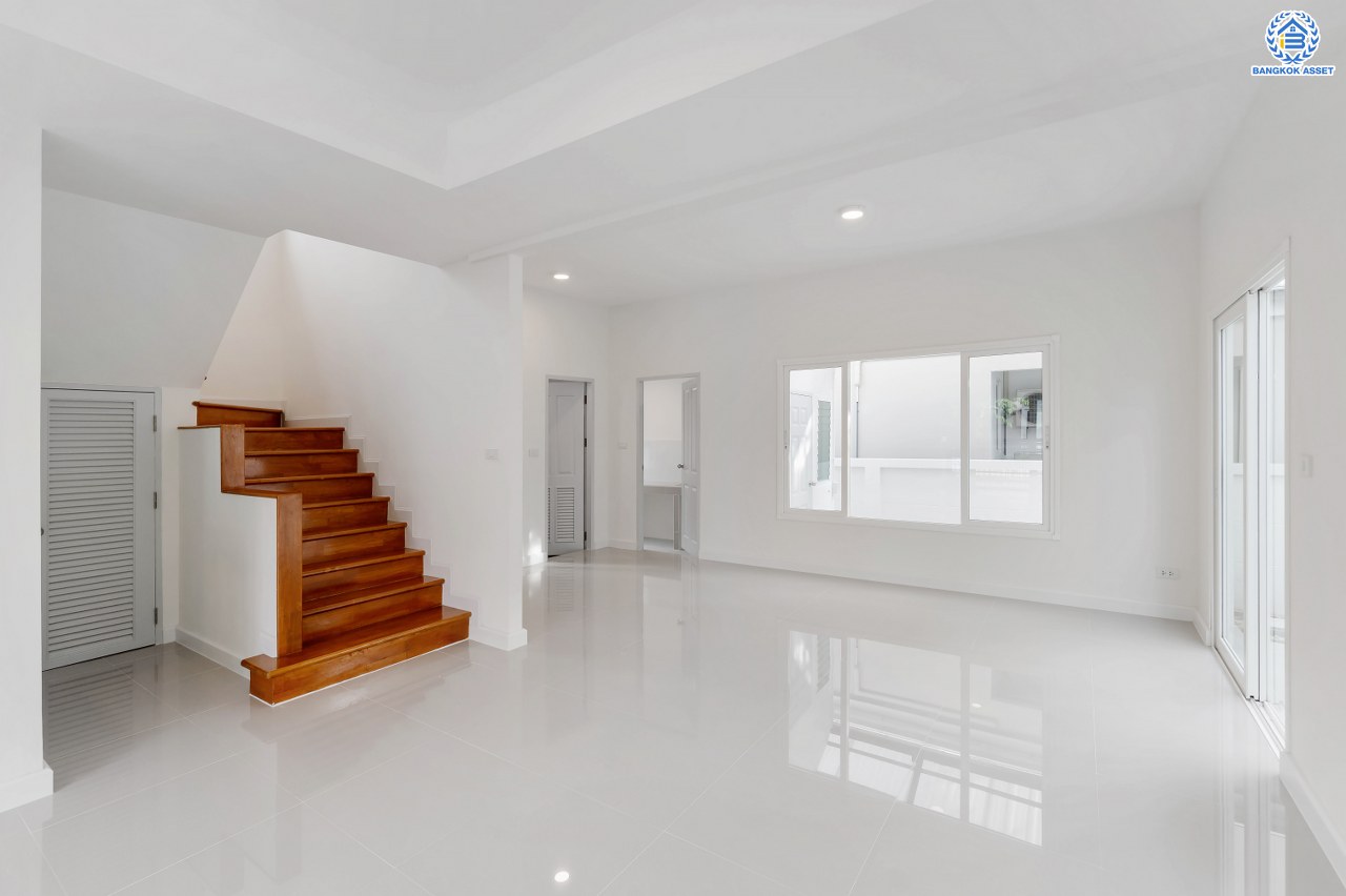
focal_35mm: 16
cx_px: 673
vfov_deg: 73.7
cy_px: 448
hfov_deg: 96.8
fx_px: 598
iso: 100
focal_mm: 16
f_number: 5.6
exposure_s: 1/100
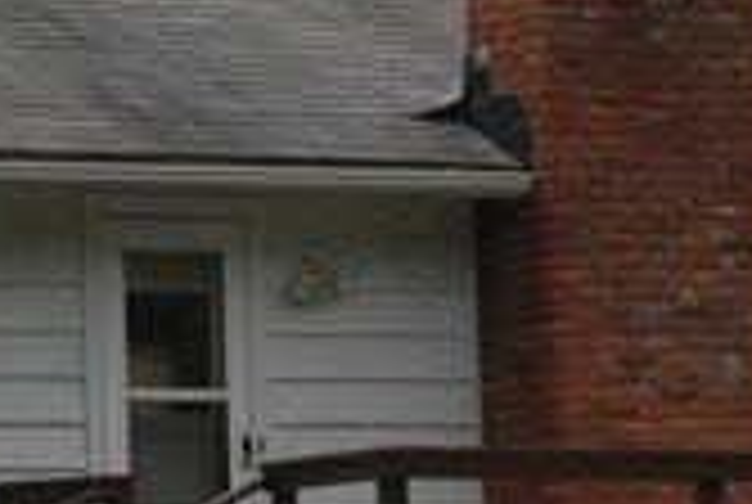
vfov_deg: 3.5
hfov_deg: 5.2
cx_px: 1083
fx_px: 8140
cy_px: 63
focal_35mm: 389
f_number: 5.6
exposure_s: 1/200
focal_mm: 40
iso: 400
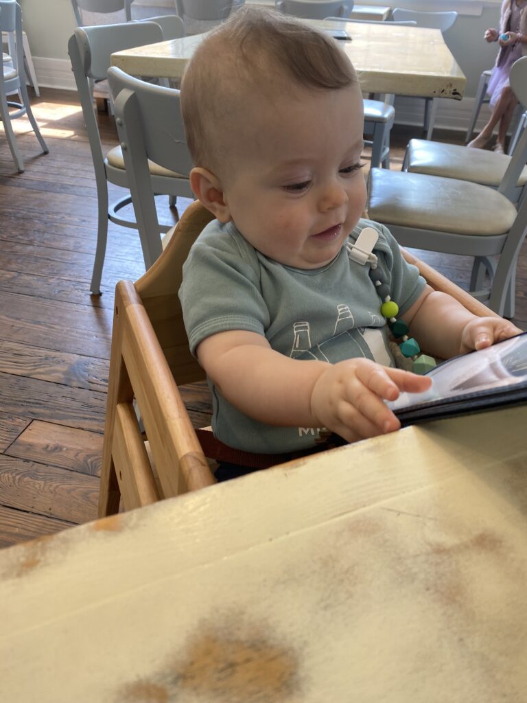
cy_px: 352
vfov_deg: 67.3
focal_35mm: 26
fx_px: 528
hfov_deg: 53.1
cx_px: 264
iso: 64
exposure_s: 1/60
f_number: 1.8
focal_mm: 4.25
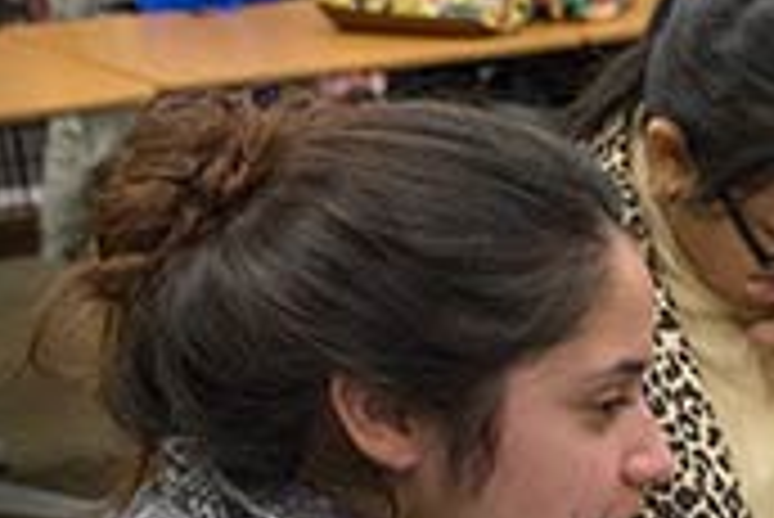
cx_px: 1152
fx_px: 2539
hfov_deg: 15.9
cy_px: 709
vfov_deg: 11.3
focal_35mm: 118
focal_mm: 35
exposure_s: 1/180
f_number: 5.6
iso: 1600
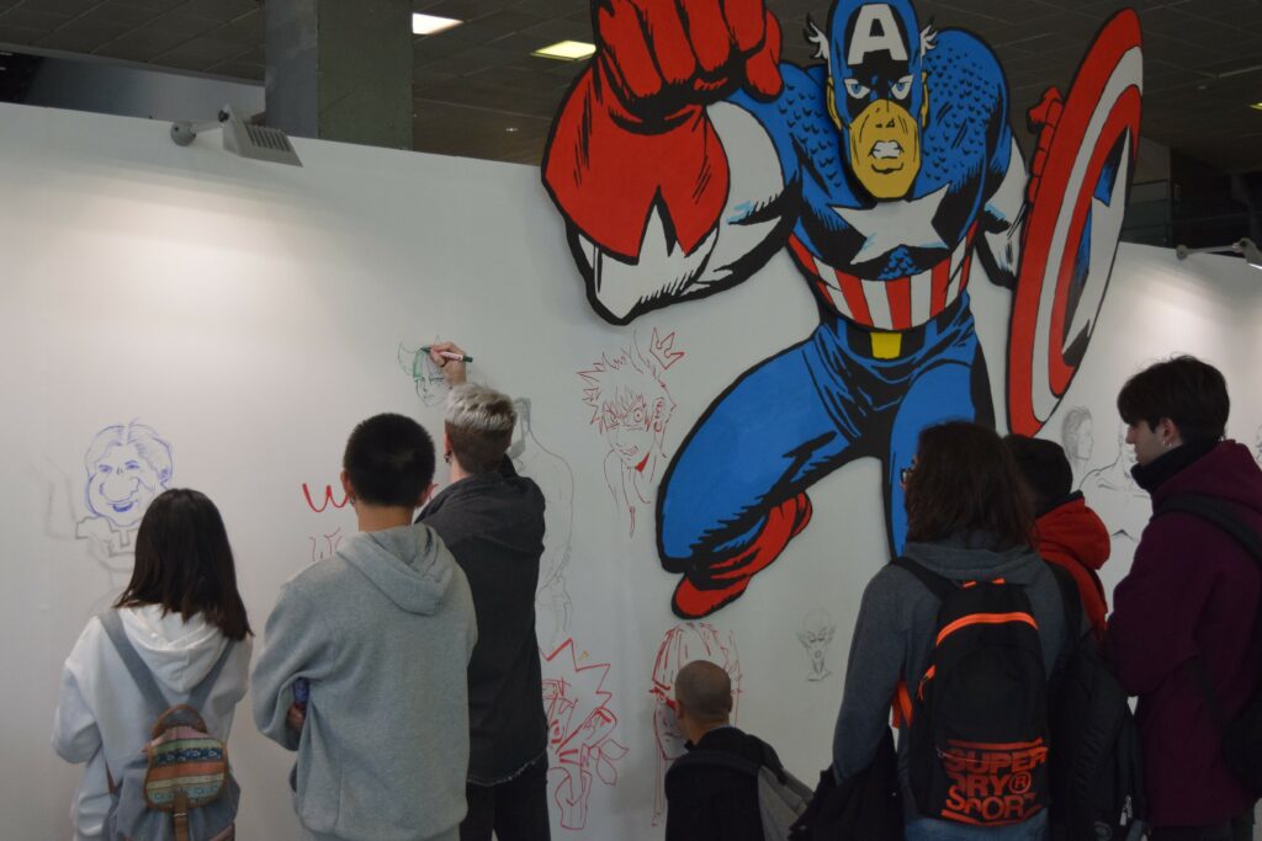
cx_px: 631
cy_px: 420
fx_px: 1472
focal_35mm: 42
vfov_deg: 31.9
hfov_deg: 46.4
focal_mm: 28
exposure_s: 1/500
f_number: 4.2
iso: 1400
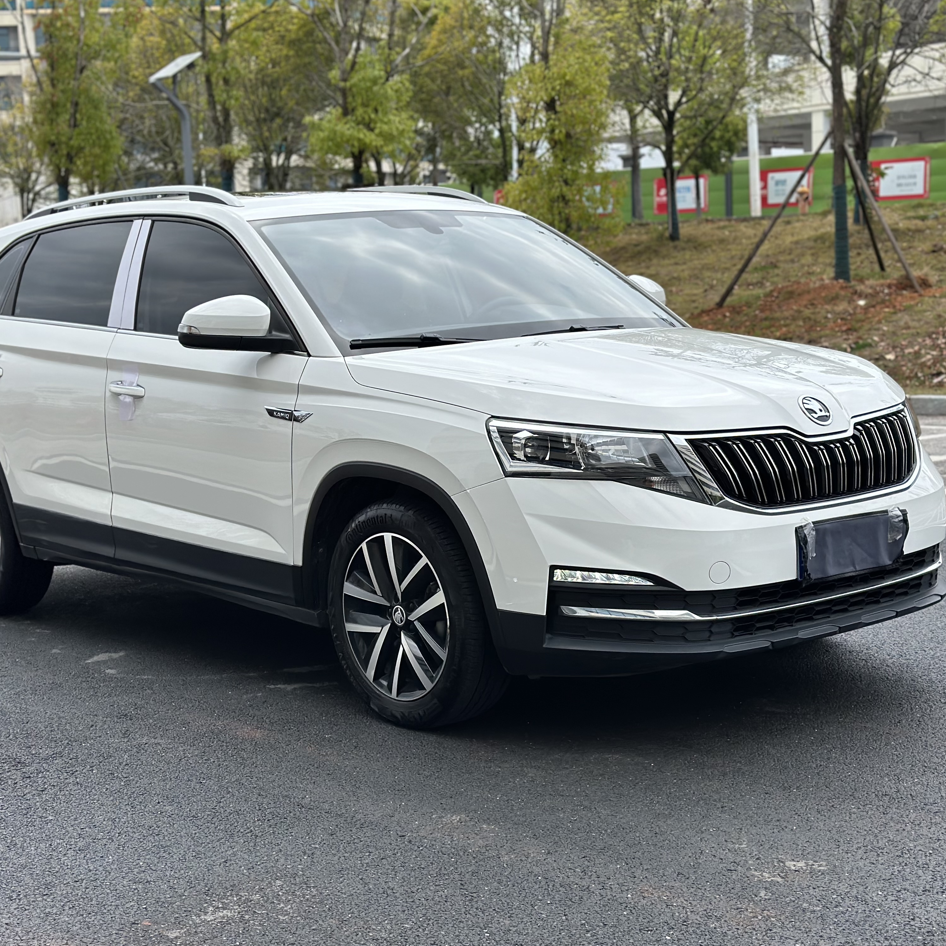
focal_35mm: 57
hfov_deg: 30.0
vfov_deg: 30.0
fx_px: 1762
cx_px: 429
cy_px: 471
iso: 80
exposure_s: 1/3257
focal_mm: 6.86
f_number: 1.78
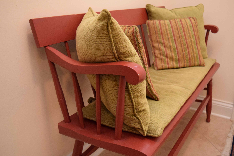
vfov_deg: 35.5
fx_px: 244
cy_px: 78
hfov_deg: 51.3
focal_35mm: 38
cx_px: 117
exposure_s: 1/60
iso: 2500
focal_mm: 25
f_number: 4
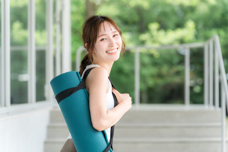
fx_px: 950
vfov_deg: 9.2
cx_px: 114
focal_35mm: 150
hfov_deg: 13.7
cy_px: 76
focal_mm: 150
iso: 100
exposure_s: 1/200
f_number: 4
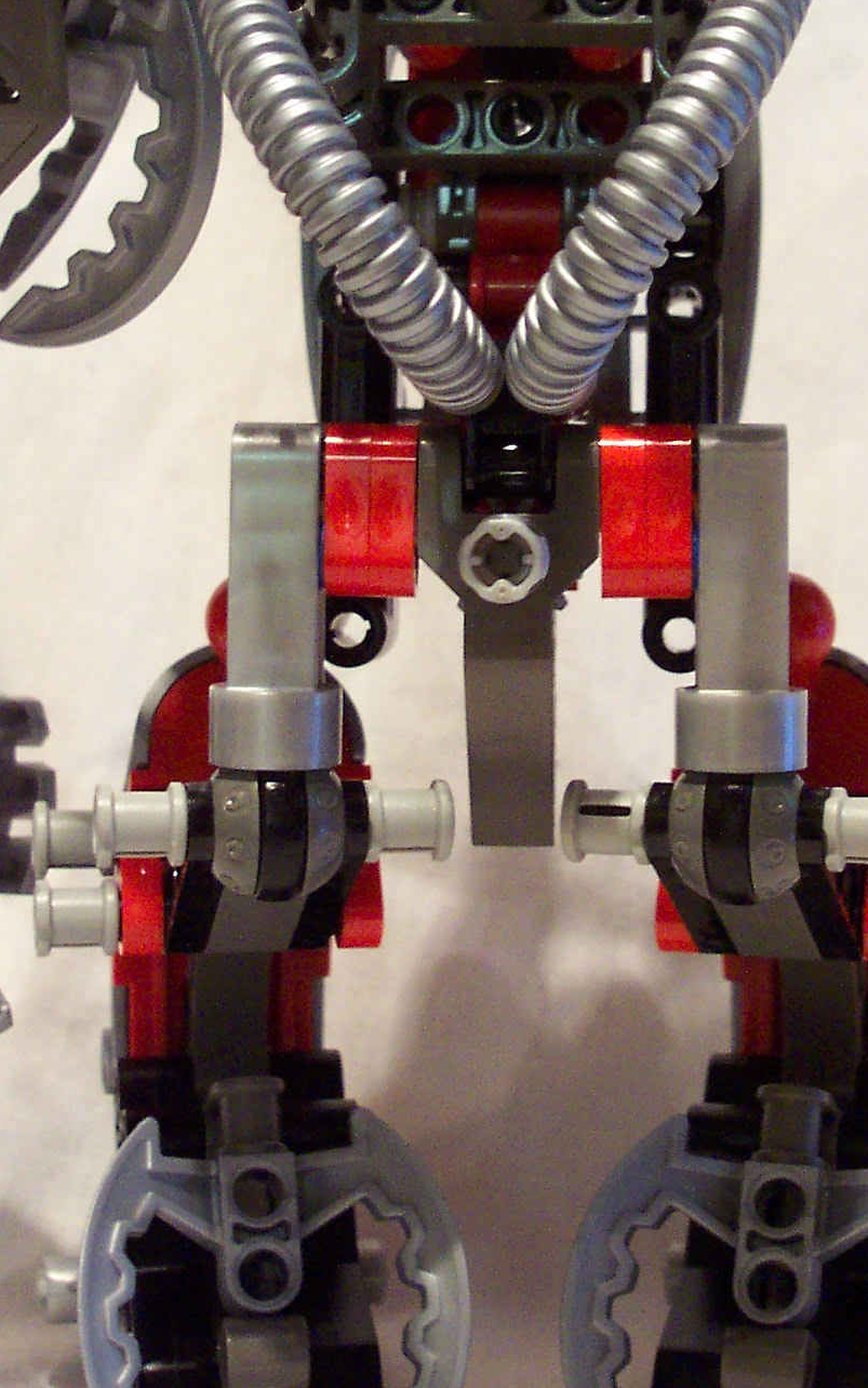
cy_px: 464
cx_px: 526
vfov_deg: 30.0
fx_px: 2573
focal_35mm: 68
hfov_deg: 19.1
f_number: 2.8
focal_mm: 7.5
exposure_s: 1/10
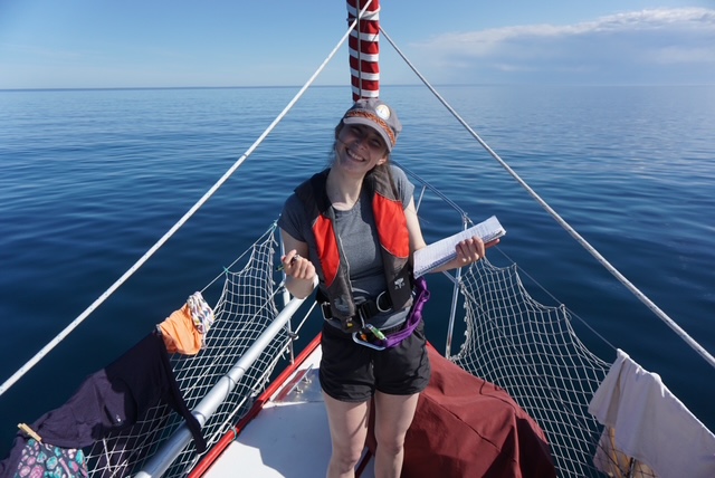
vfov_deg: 53.2
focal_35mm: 24
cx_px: 358
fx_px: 477
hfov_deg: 73.7
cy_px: 239
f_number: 4
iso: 160
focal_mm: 16
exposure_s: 1/2000
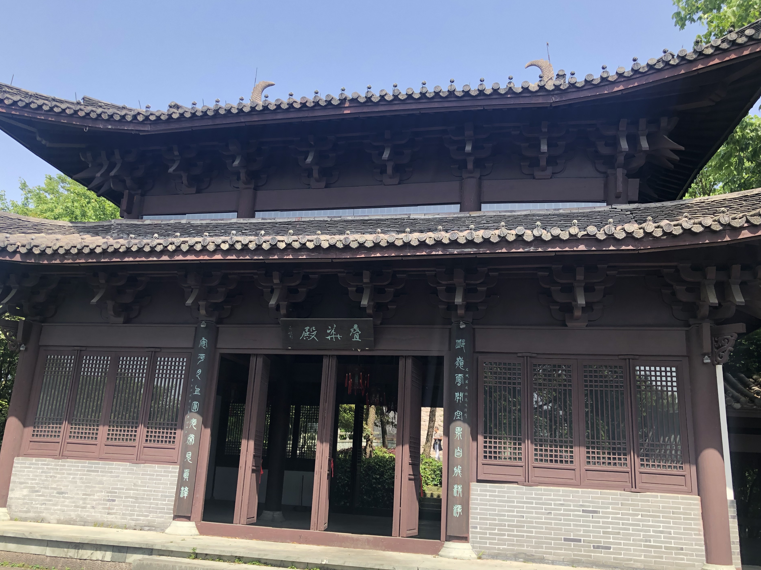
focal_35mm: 30
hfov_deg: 59.9
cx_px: 357
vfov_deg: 46.8
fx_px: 660
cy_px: 294
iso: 20
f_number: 1.8
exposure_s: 1/432
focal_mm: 3.99
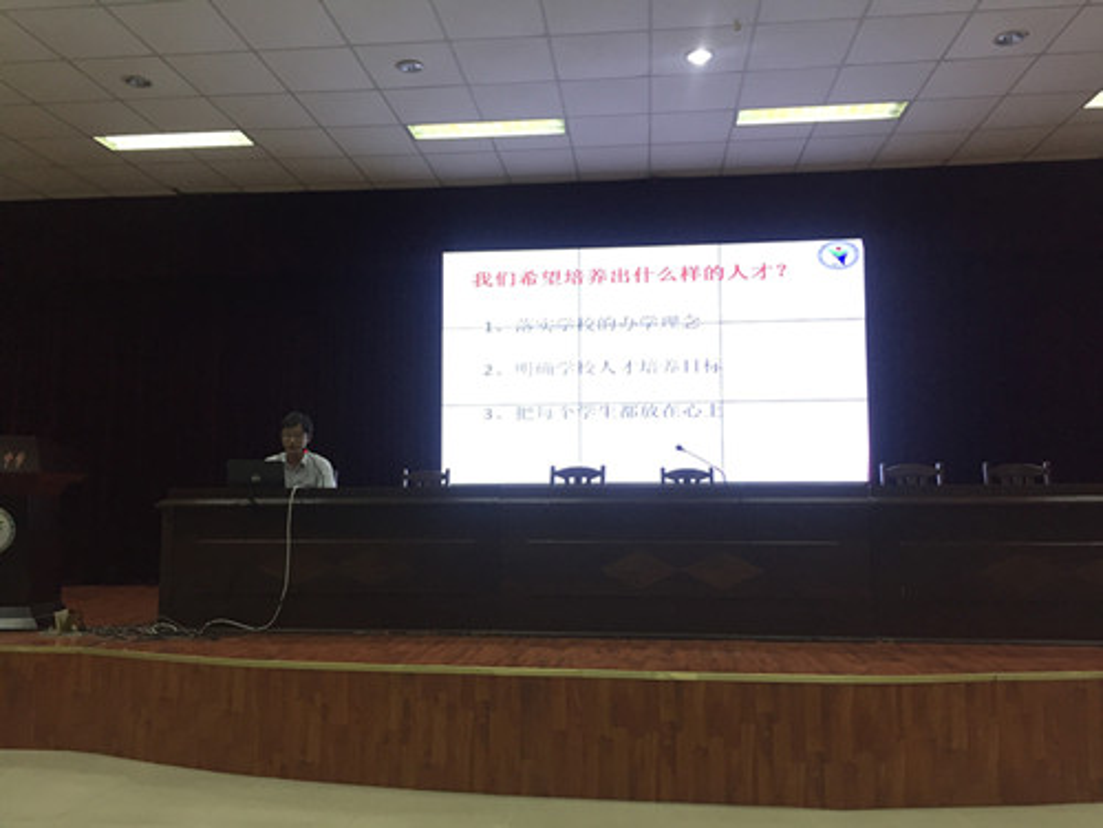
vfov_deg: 48.2
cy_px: 414
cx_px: 552
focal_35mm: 29
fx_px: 924
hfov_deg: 61.7
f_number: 2.2
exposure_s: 1/33
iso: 40
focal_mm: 4.15
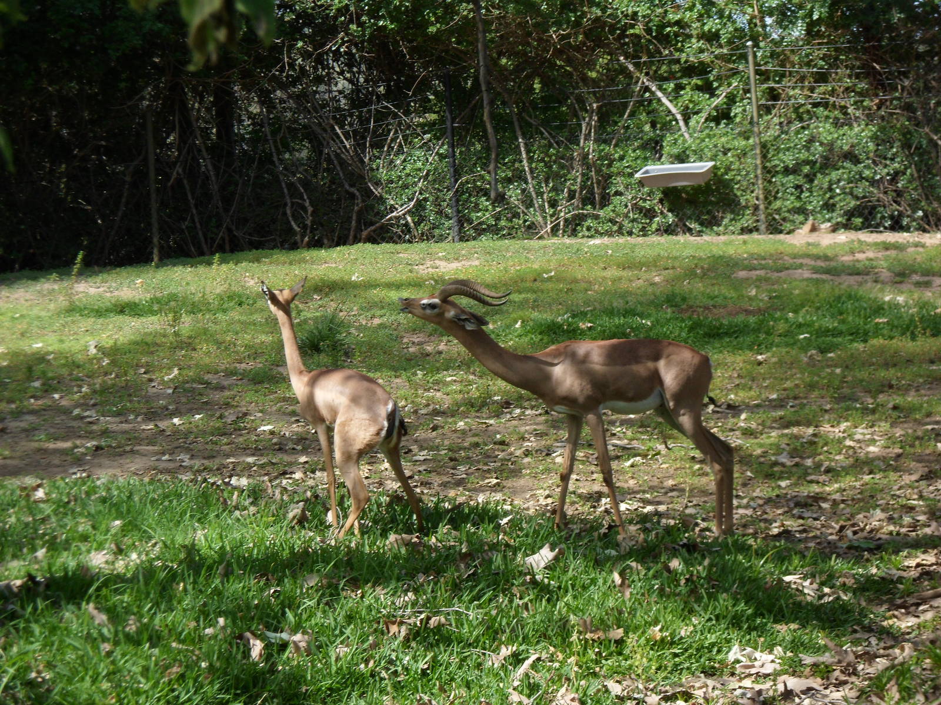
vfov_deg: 9.2
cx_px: 470
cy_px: 352
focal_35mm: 162
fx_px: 4404
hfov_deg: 12.2
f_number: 5.5
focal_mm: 28.7
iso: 80
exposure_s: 1/180
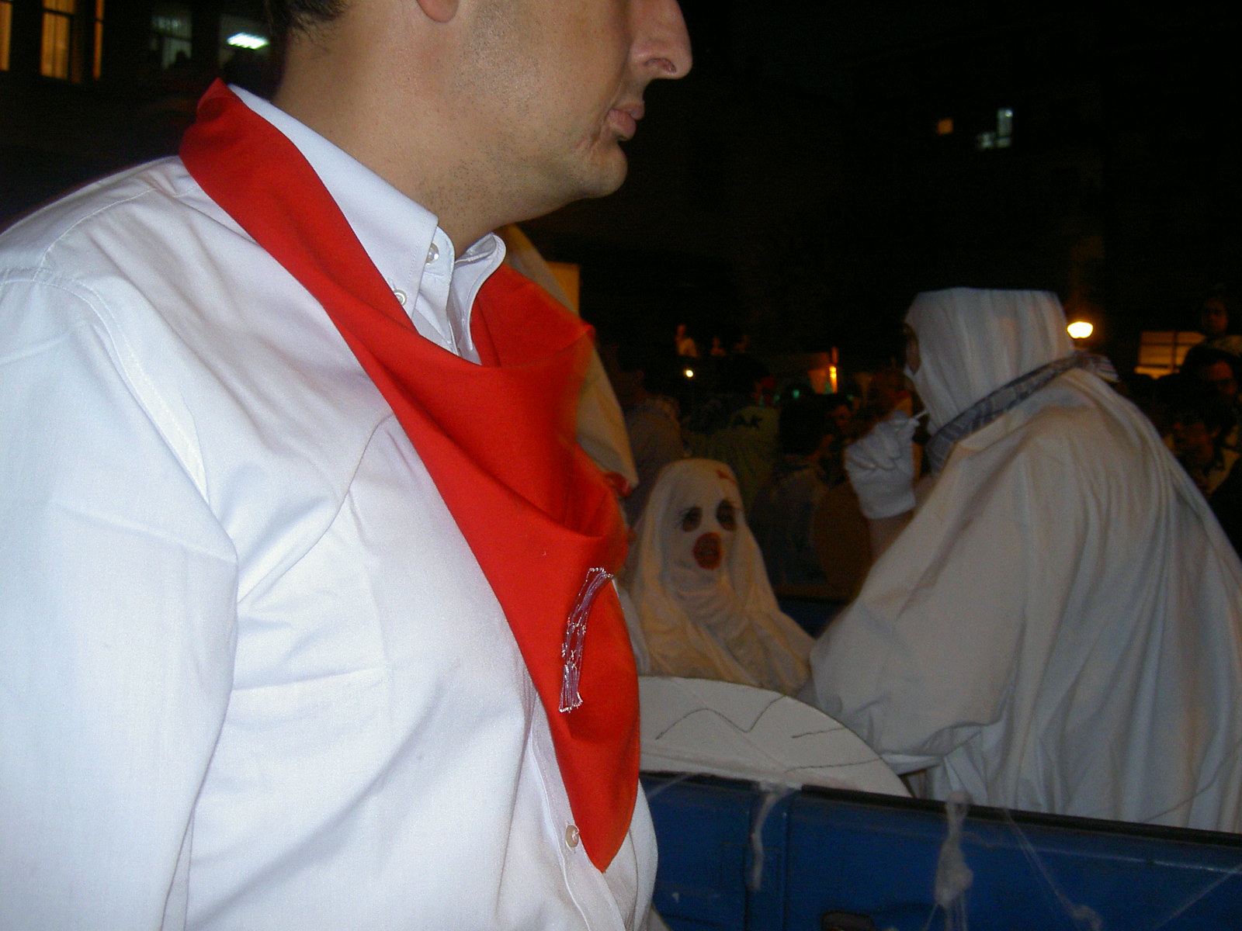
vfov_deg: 36.8
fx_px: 1399
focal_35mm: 39
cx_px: 621
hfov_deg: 47.9
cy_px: 466
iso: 100
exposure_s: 1/59.5
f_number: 2.8
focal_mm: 8
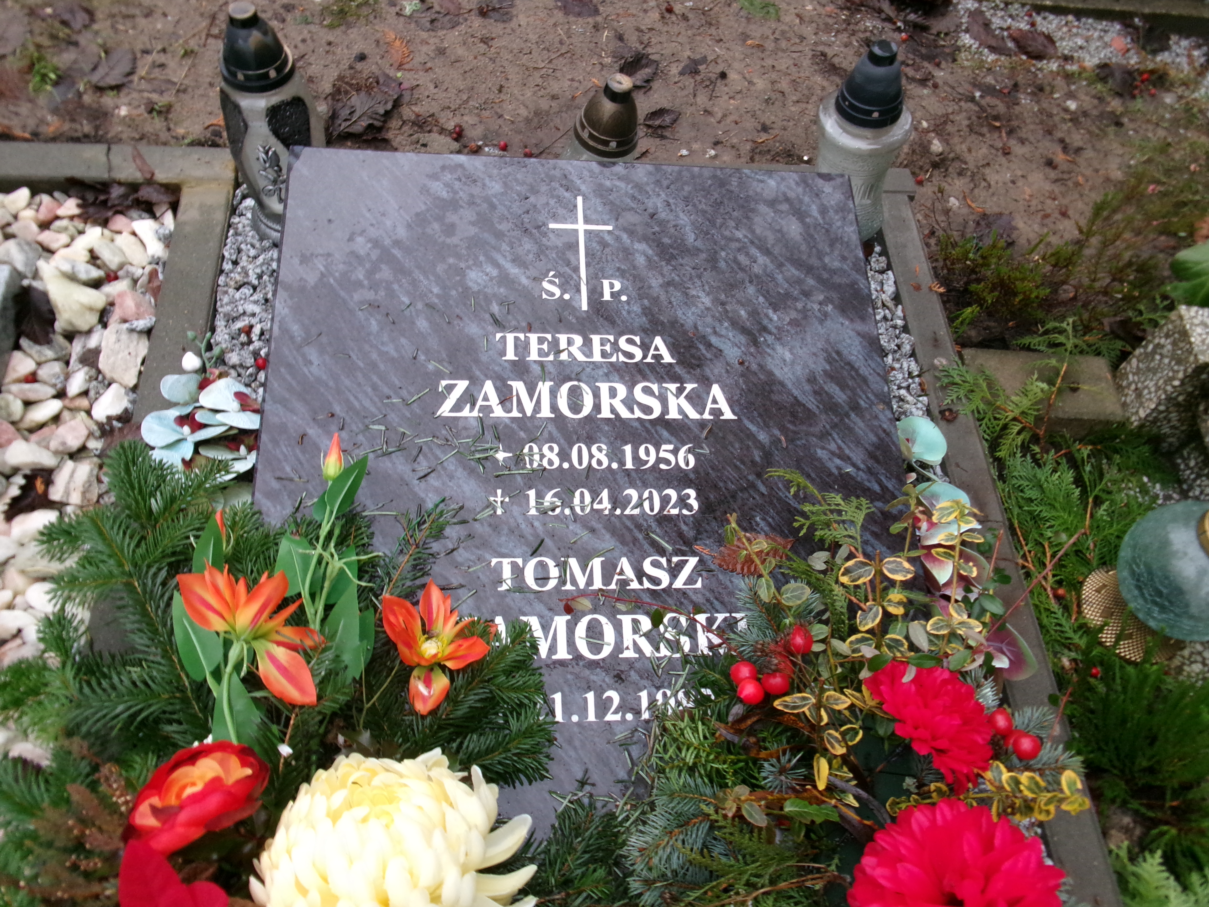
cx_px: 604
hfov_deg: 63.4
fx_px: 978
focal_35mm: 28
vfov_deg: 49.7
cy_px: 454
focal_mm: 5.1
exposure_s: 1/34
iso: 200
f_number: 3.9
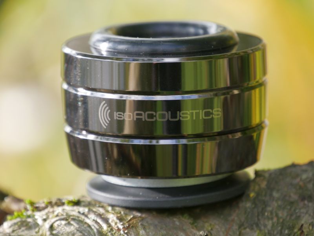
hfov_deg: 7.1
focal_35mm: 280
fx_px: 2541
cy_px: 118
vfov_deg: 5.3
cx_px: 157
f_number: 5.6
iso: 640
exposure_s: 1/320
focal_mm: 140
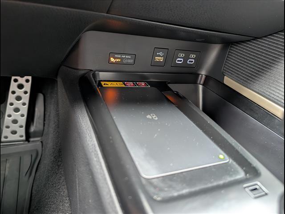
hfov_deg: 71.6
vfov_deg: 56.8
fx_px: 198
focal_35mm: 24
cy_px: 107
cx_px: 142
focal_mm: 6.9
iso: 265
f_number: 1.68
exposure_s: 1/23.8
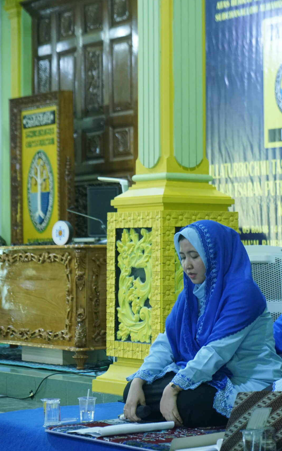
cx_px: 330
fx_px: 1168
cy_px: 225
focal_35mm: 95
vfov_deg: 21.9
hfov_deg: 13.4
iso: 2500
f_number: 4
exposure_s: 1/50
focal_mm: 62
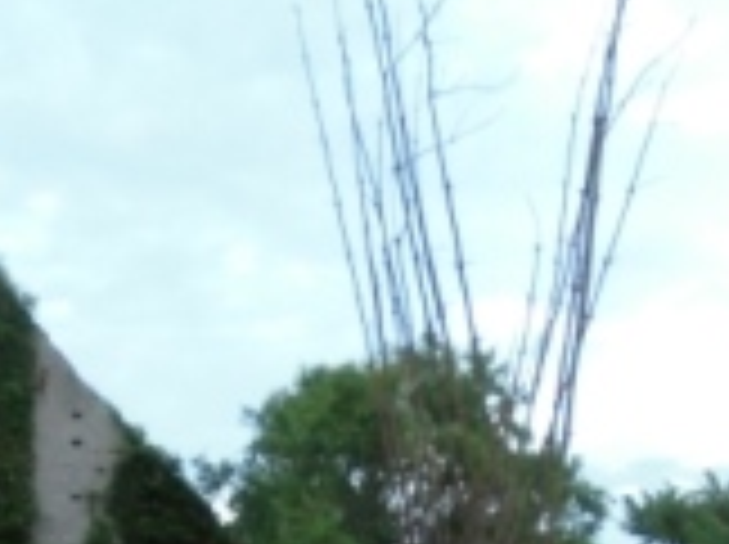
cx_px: 212
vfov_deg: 18.6
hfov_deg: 26.8
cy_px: 746
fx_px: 1514
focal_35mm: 72
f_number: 3.5
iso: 400
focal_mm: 4.6
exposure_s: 1/30
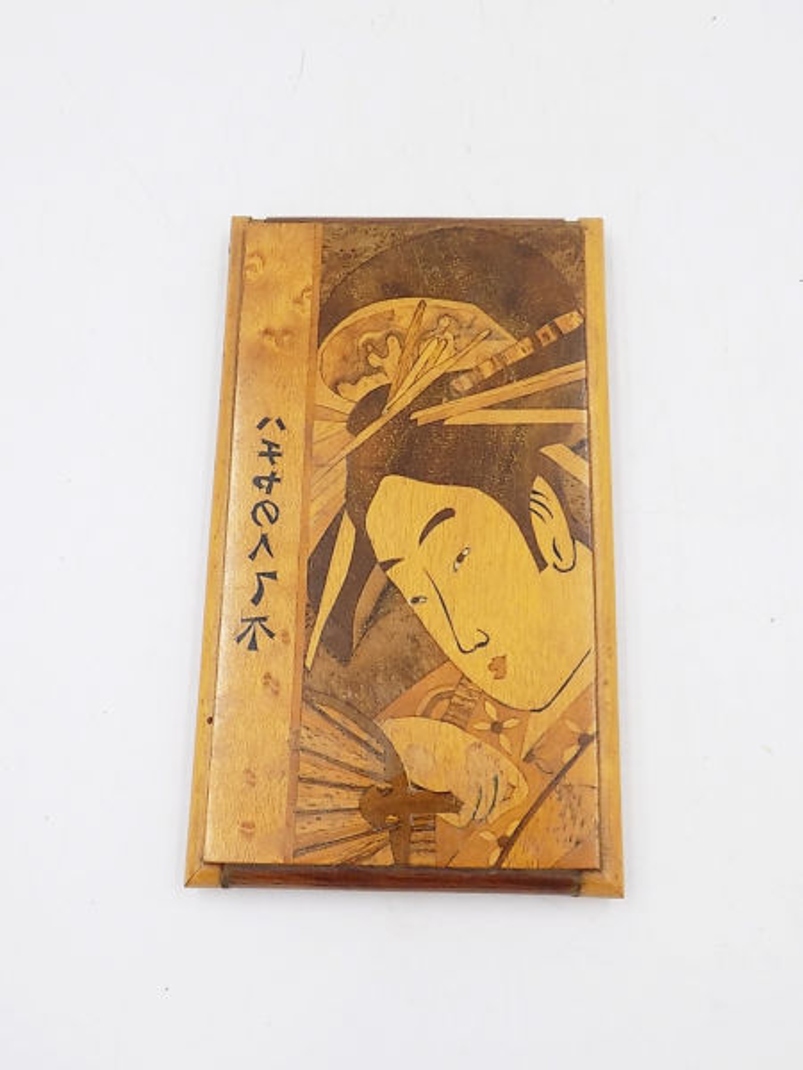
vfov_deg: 54.0
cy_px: 535
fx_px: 1052
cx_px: 402
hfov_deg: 41.8
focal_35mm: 34
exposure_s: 1/500
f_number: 3.4
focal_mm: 6.1
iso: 200
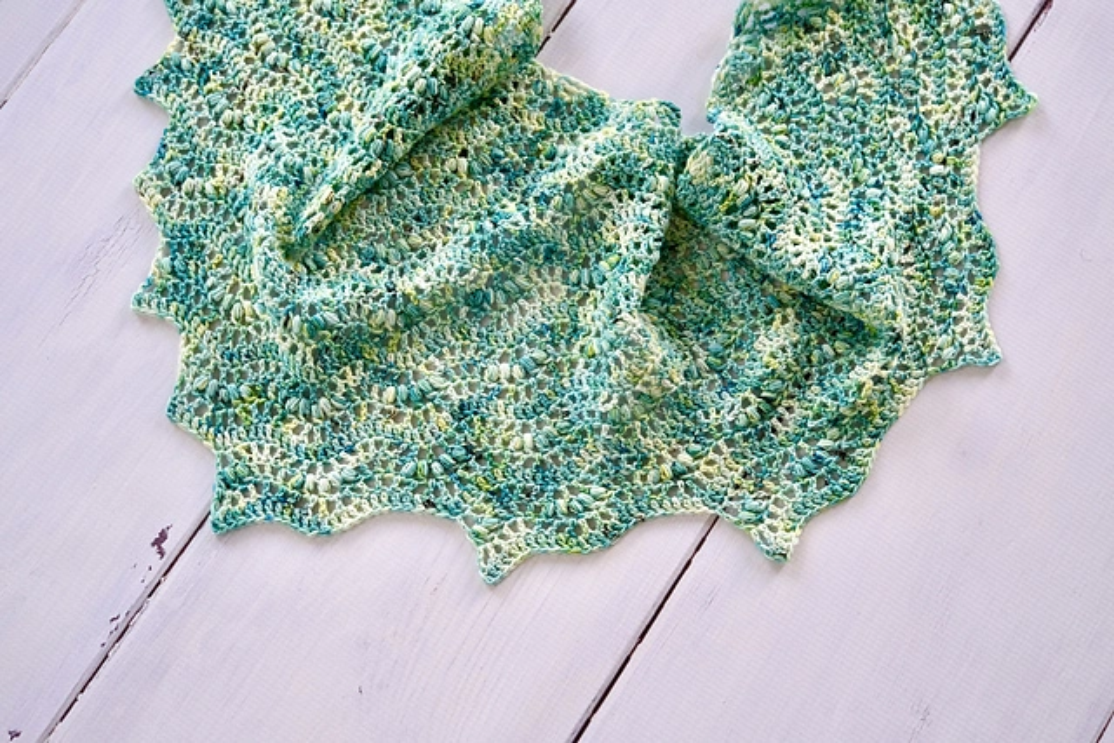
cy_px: 372
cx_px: 557
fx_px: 1578
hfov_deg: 38.9
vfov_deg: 26.5
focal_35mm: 51
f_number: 4
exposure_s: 1/60
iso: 500
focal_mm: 34.2
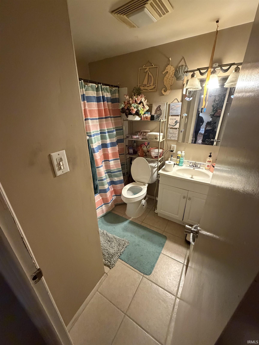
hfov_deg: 85.7
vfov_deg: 102.1
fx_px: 140
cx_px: 130
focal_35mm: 14
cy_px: 172
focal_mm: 2.22
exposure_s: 1/60
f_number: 2.2
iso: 1250
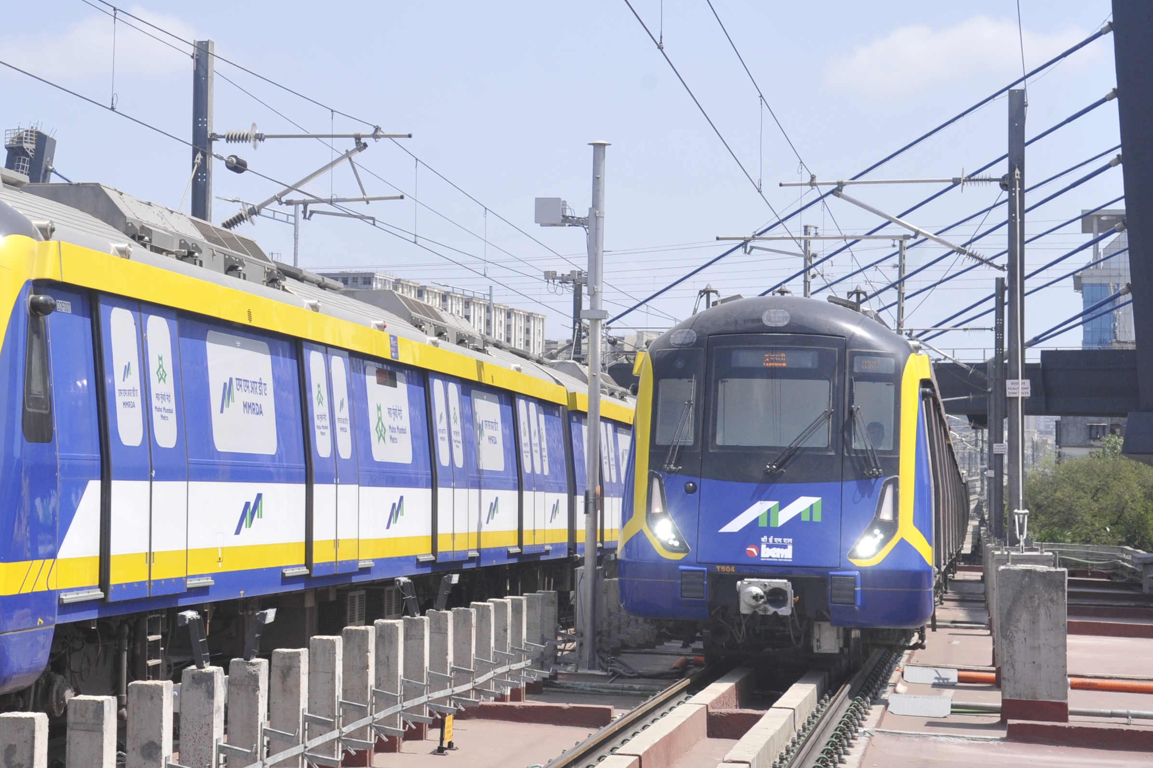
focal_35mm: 82
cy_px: 273
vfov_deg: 16.6
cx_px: 355
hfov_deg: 24.6
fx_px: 2625
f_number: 10
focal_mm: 46
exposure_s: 1/1600
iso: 1000
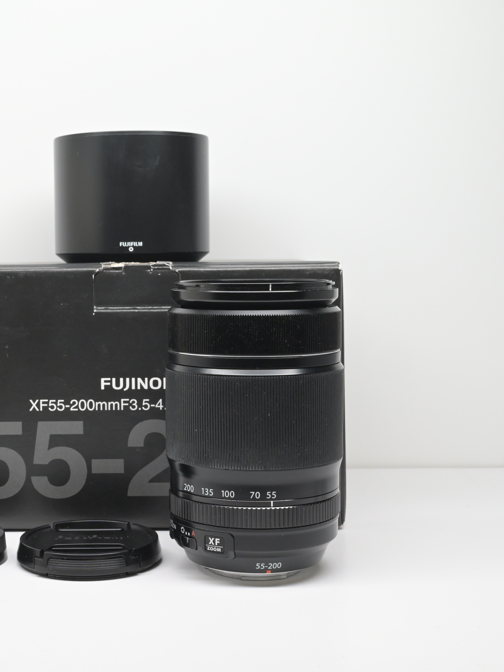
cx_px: 133
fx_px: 1126
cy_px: 337
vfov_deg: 33.2
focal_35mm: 58
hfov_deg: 25.0
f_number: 13
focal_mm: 40
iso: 2000
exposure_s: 1/80
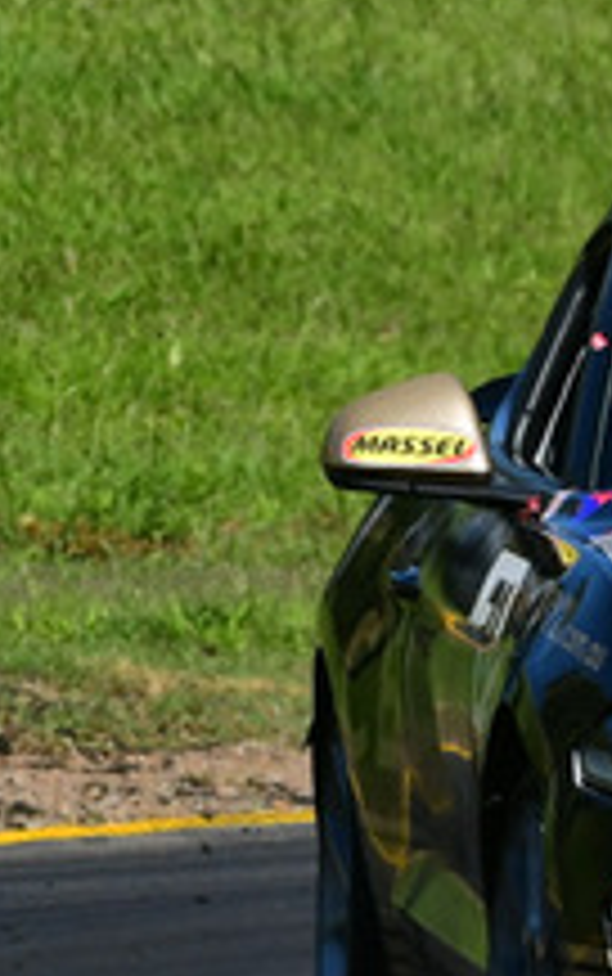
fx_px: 43466
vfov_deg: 1.3
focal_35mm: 1632
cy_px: 346
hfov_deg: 0.8
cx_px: 1102
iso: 320
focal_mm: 290
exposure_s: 1/640
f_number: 11
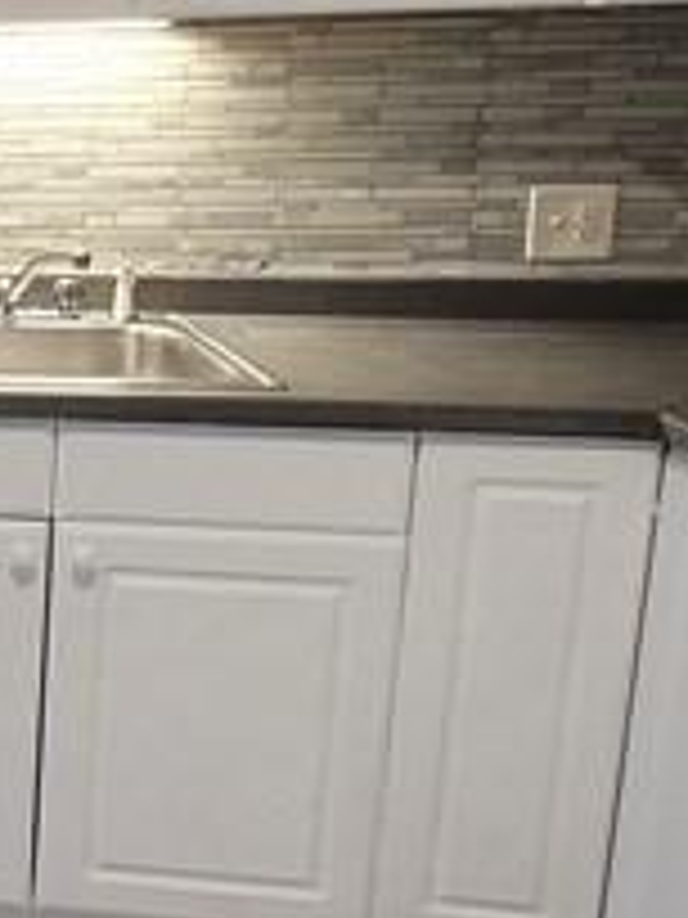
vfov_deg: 38.3
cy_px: 284
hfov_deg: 21.0
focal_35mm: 49
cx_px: -531
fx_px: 1299
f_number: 2.2
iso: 400
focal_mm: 2.2
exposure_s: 1/59
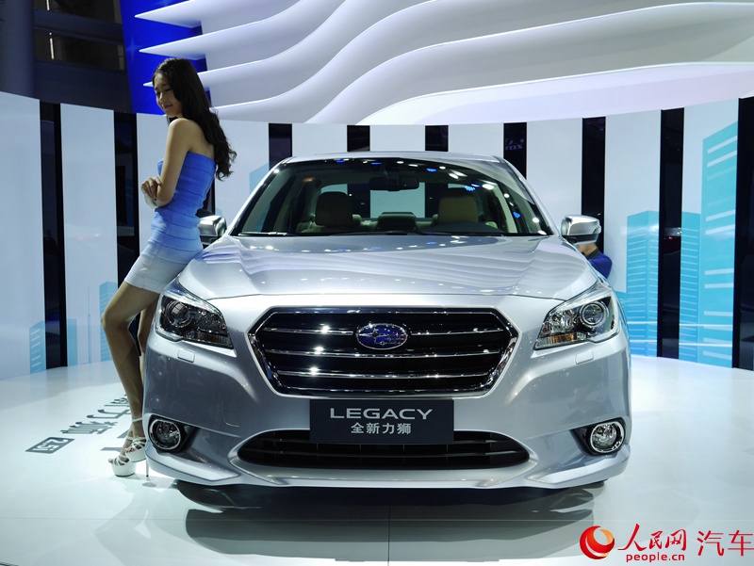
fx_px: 915
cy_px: 283
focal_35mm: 42
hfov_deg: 44.8
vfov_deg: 34.4
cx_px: 377
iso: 160
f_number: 4.6
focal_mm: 21
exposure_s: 1/60
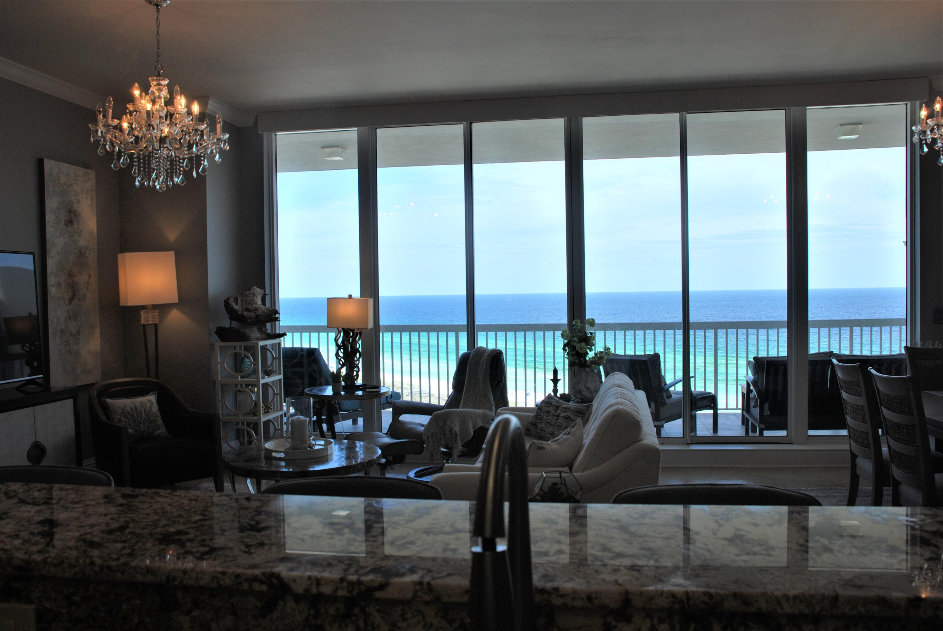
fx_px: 787
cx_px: 472
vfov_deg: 43.7
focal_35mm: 30
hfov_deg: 61.9
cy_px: 316
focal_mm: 20
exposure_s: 1/125
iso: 100
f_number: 5.6
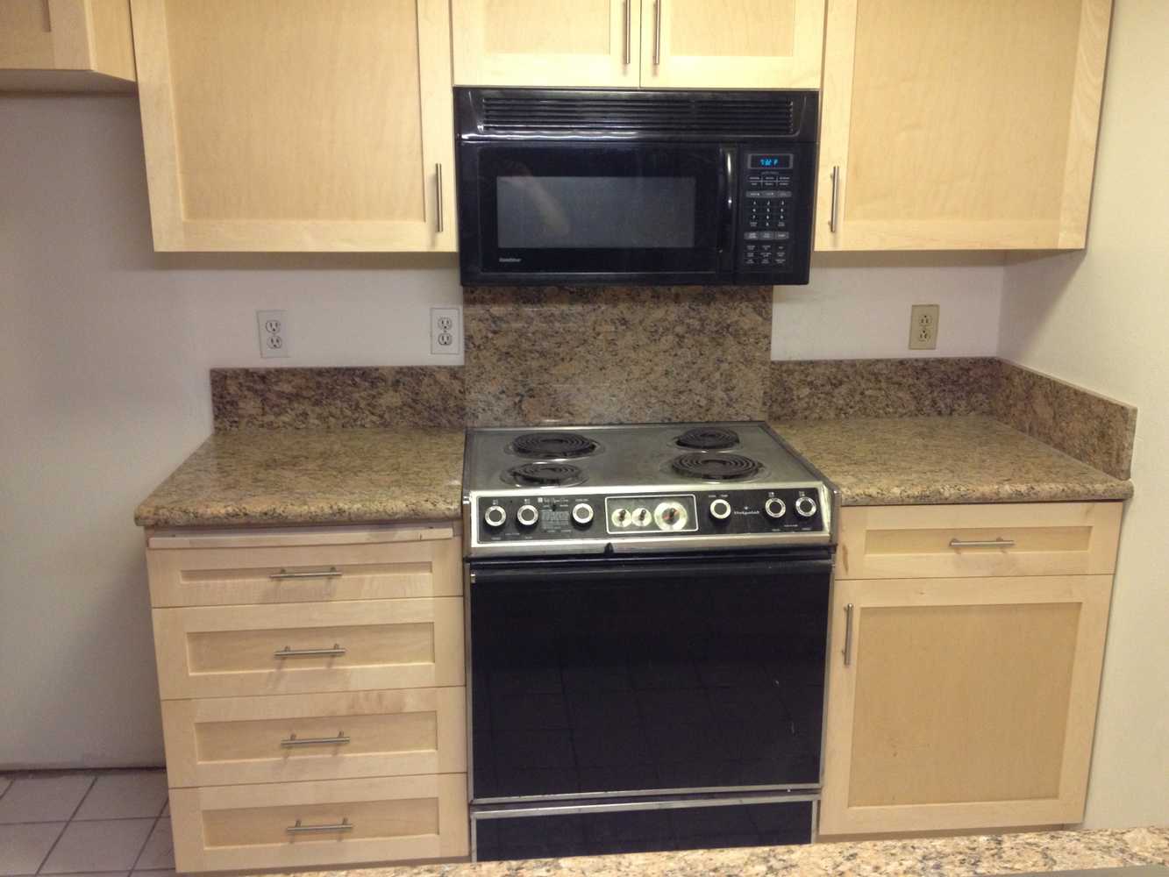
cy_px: 438
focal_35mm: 35
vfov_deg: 40.7
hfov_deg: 52.6
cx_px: 584
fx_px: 1182
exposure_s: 1/20
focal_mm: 4.28
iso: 200
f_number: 2.4
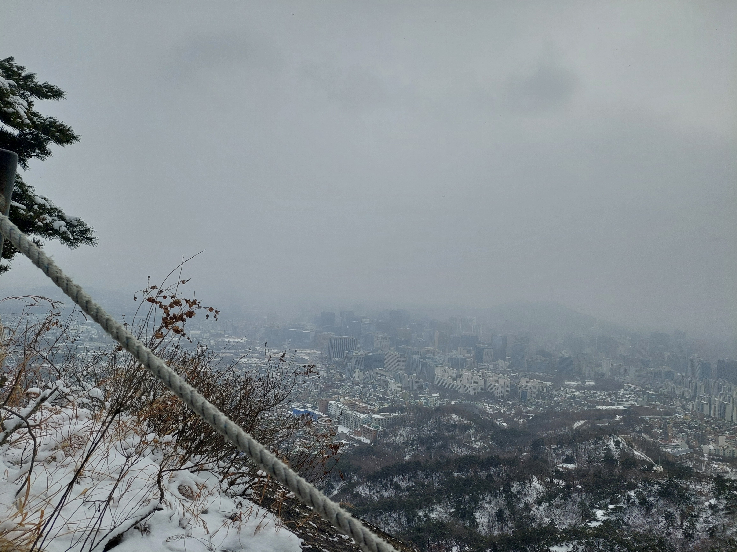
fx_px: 532
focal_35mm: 25
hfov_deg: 69.4
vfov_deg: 54.9
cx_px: 368
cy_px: 276
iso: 40
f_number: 1.8
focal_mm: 5.23
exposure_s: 1/2645
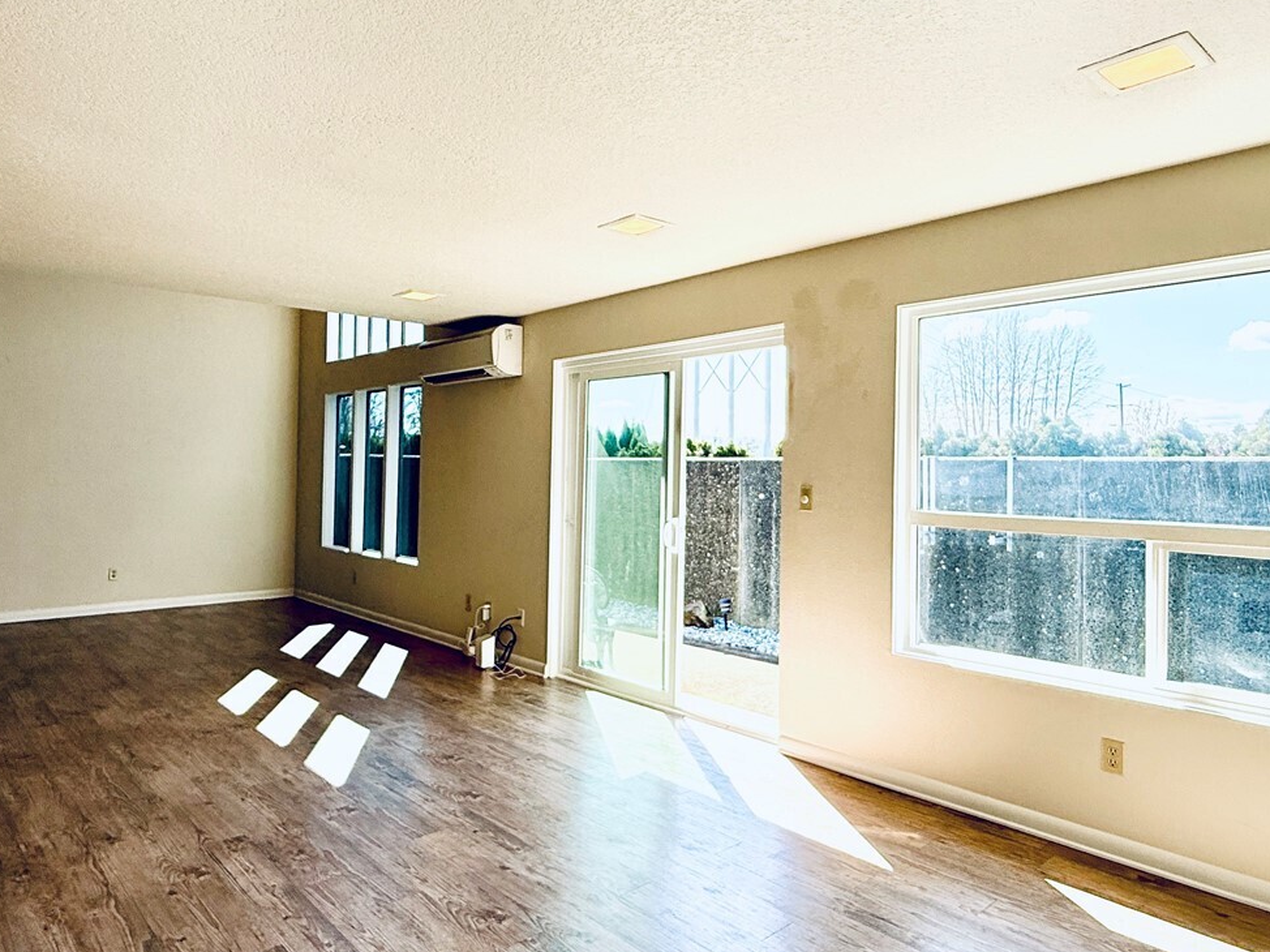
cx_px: 587
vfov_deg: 58.8
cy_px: 460
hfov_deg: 73.8
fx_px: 844
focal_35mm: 23
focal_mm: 2.22
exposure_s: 1/308
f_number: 2.2
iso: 64
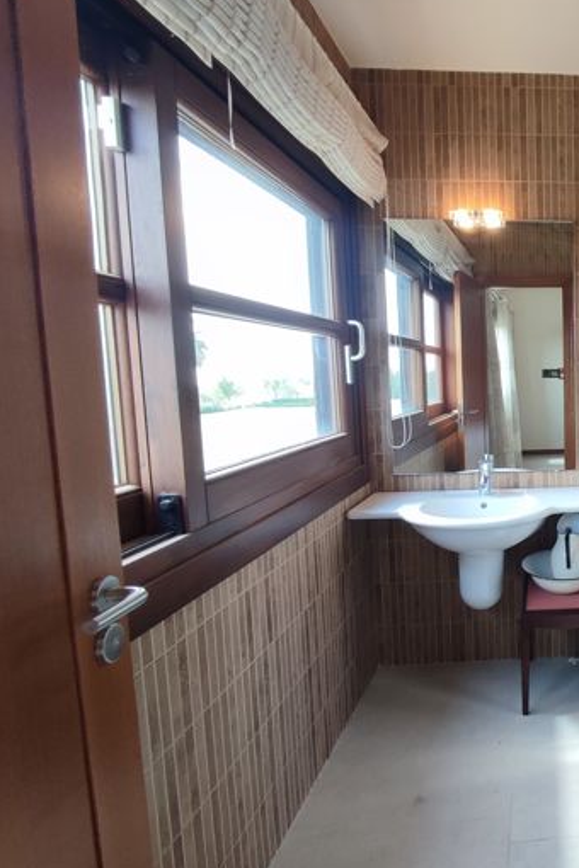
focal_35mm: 23
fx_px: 555
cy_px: 426
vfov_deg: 76.1
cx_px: 583
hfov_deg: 46.0
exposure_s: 1/100
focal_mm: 1.65
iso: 72
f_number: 2.2
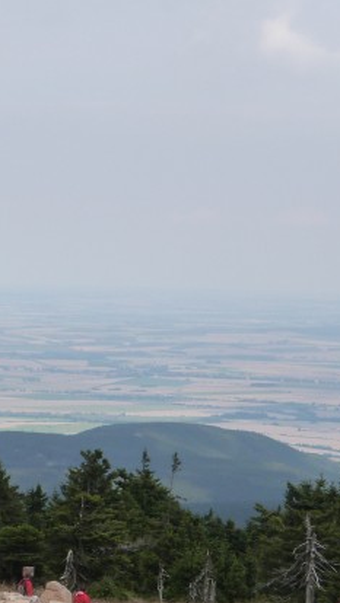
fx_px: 2227
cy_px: 294
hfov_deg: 8.7
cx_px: 127
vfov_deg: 15.4
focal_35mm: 139
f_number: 5.6
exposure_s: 1/400
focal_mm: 11.8
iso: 160
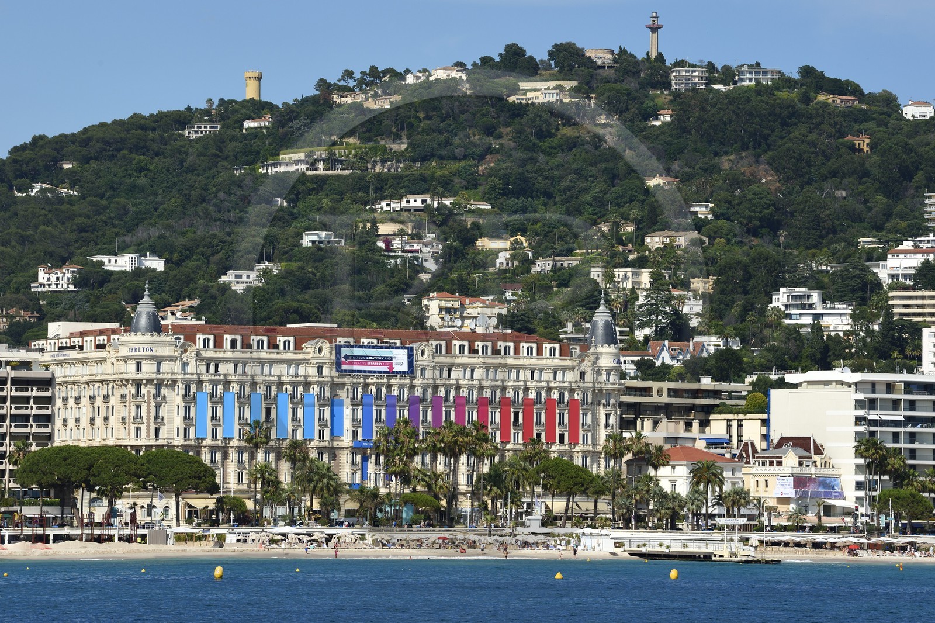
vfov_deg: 7.8
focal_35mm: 175
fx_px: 4544
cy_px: 312
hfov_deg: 11.7
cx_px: 468
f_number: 11
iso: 200
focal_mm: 175
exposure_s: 1/400
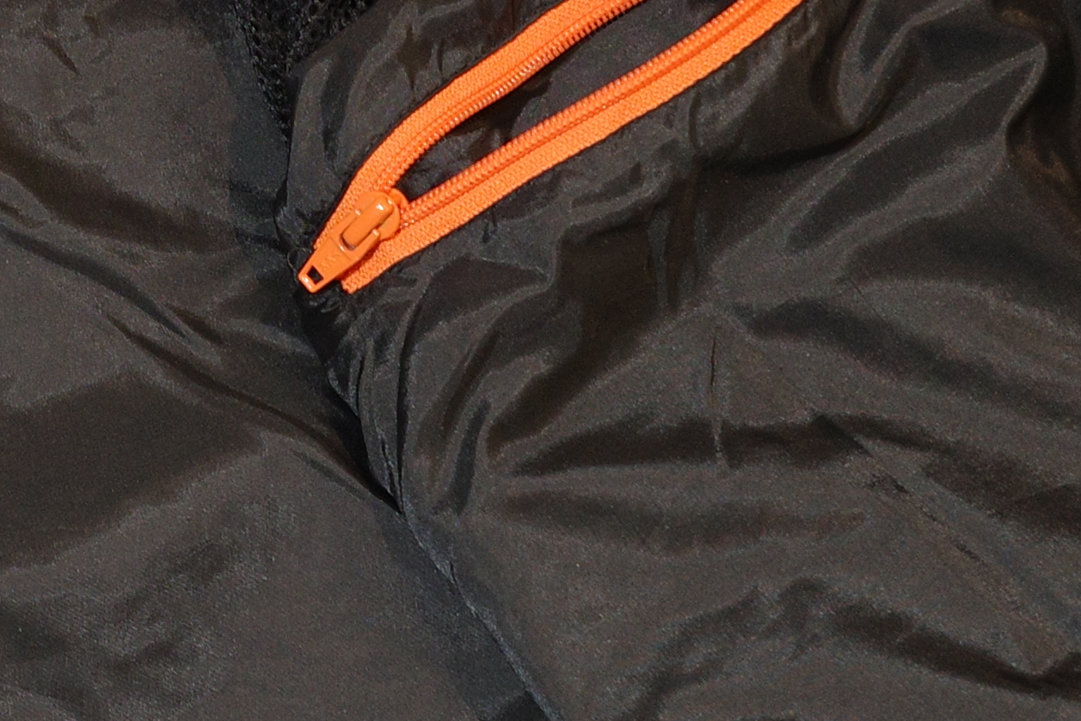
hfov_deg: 10.3
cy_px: 43
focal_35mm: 191
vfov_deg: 7.2
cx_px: -666
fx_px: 5735
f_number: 3.2
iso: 400
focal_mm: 26
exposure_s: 1/8
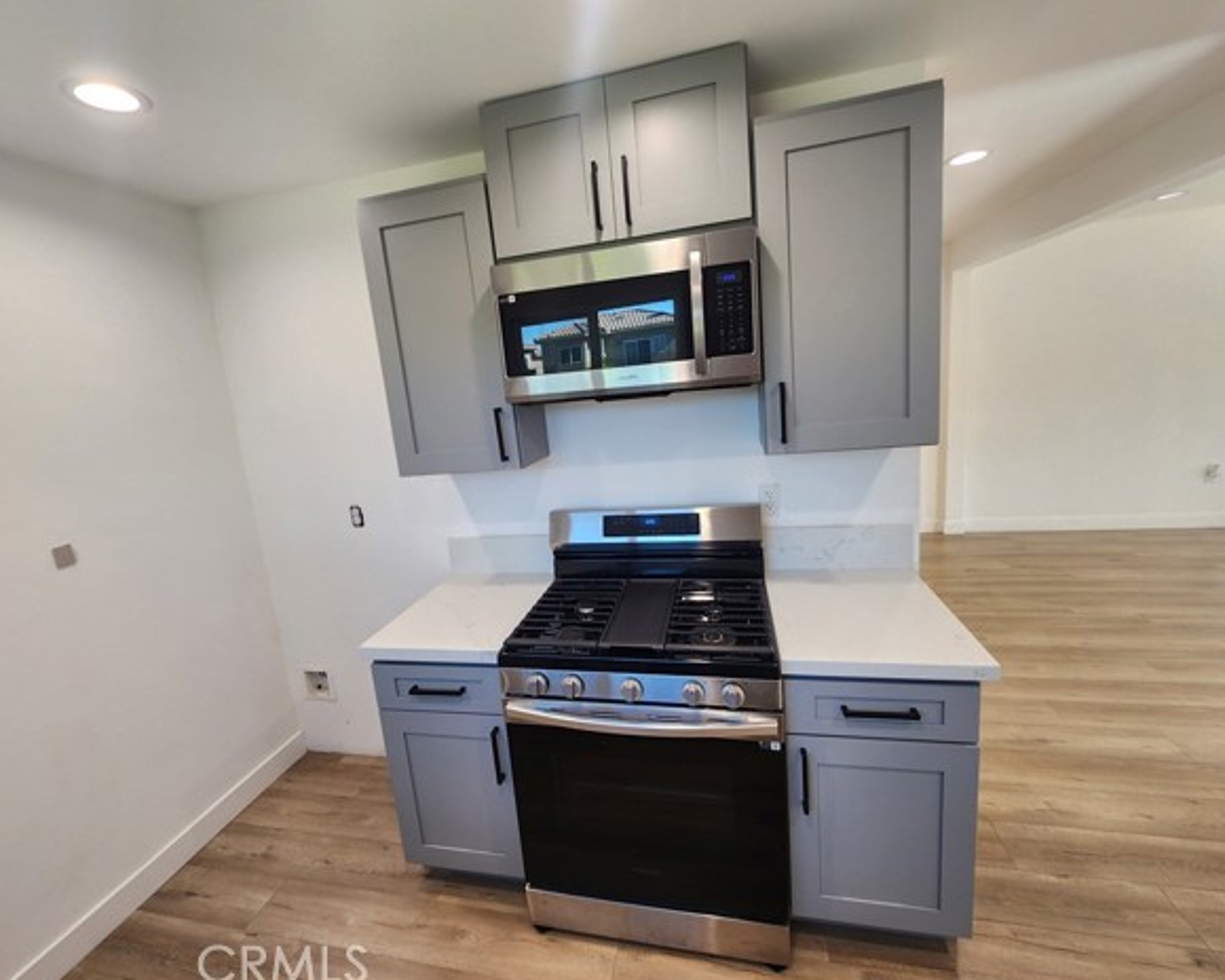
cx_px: 581
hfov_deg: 100.6
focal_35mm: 14
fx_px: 508
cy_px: 488
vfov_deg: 88.0
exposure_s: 1/60
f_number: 2.2
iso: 64
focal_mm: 2.2
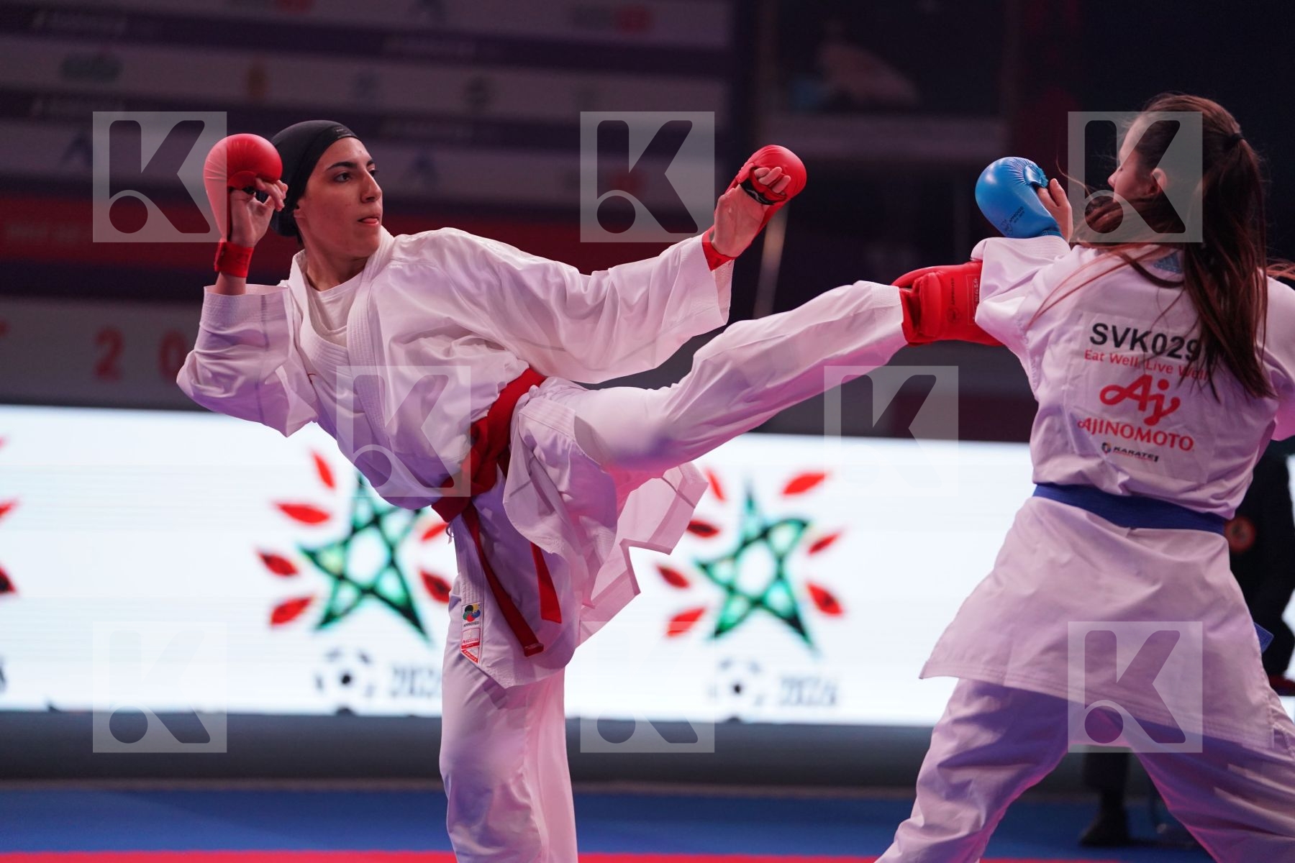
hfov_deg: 12.7
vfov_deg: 8.5
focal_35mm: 162
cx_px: 648
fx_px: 5827
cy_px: 432
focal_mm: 162
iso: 2500
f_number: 2.8
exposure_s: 1/1000
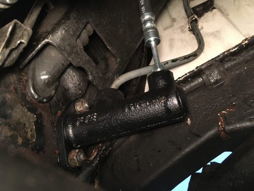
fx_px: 213
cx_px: 127
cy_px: 96
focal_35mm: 29
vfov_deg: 48.2
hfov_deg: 61.7
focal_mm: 4.15
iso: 200
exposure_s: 1/15
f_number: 2.2
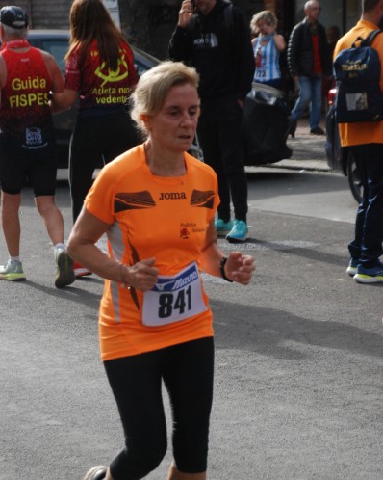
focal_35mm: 128
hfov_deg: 12.1
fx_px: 1809
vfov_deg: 15.1
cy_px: 275
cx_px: 190
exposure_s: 1/1250
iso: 1000
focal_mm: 75
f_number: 5.6
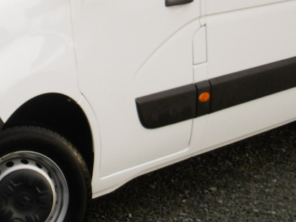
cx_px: 63
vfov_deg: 9.9
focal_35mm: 149
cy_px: 30
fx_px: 1274
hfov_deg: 13.2
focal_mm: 9.2
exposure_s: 1/200
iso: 160
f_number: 4
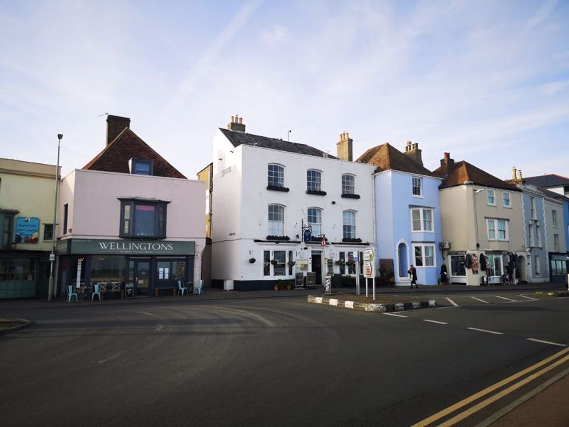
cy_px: 214
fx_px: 444
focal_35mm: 27
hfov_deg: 65.3
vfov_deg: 51.4
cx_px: 284
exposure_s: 1/1014
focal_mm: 3.95
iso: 50
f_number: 1.8
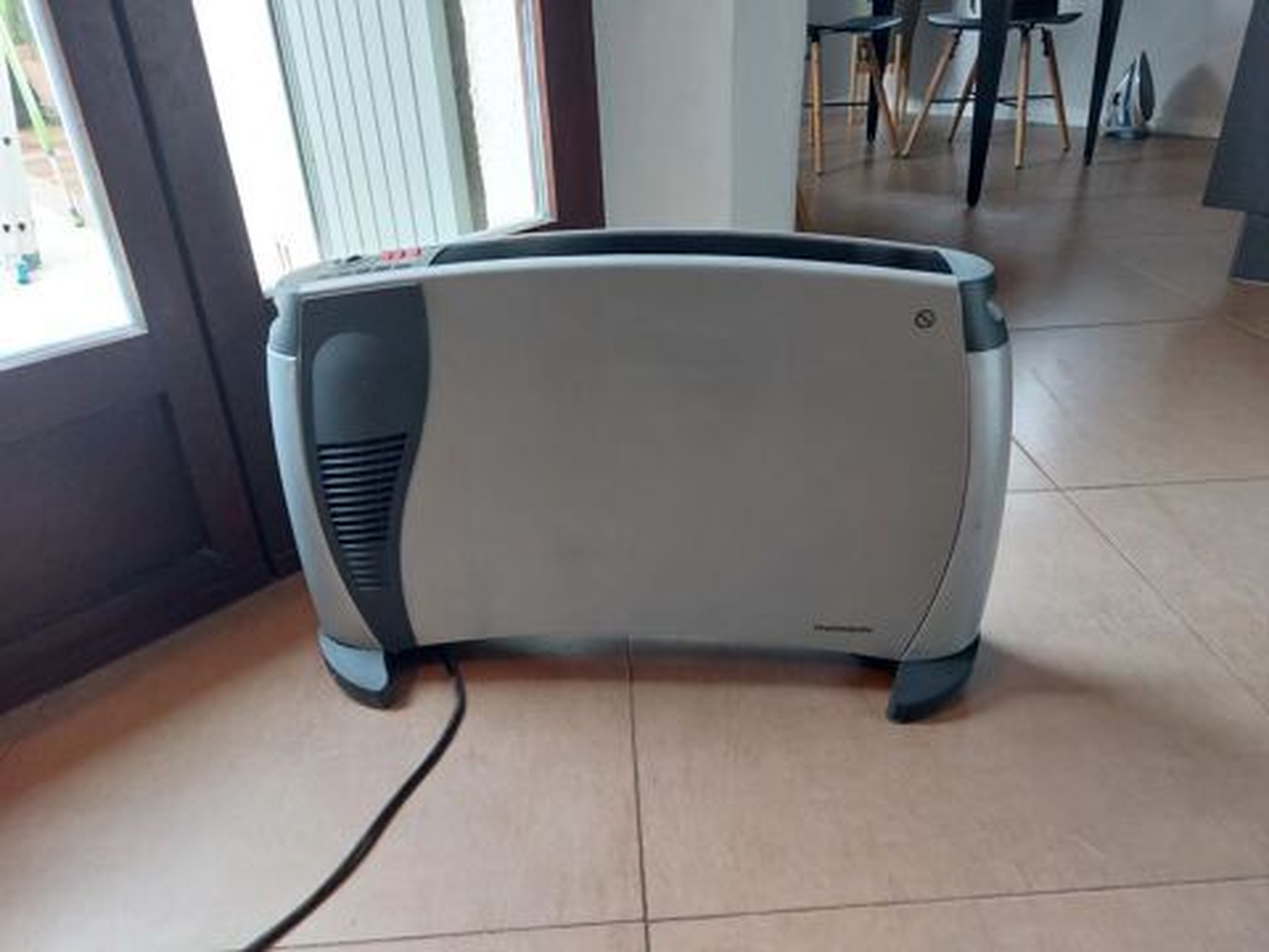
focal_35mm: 25
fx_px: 916
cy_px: 476
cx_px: 634
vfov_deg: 54.9
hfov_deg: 69.4
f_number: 1.8
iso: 400
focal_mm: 5.23
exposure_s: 1/33
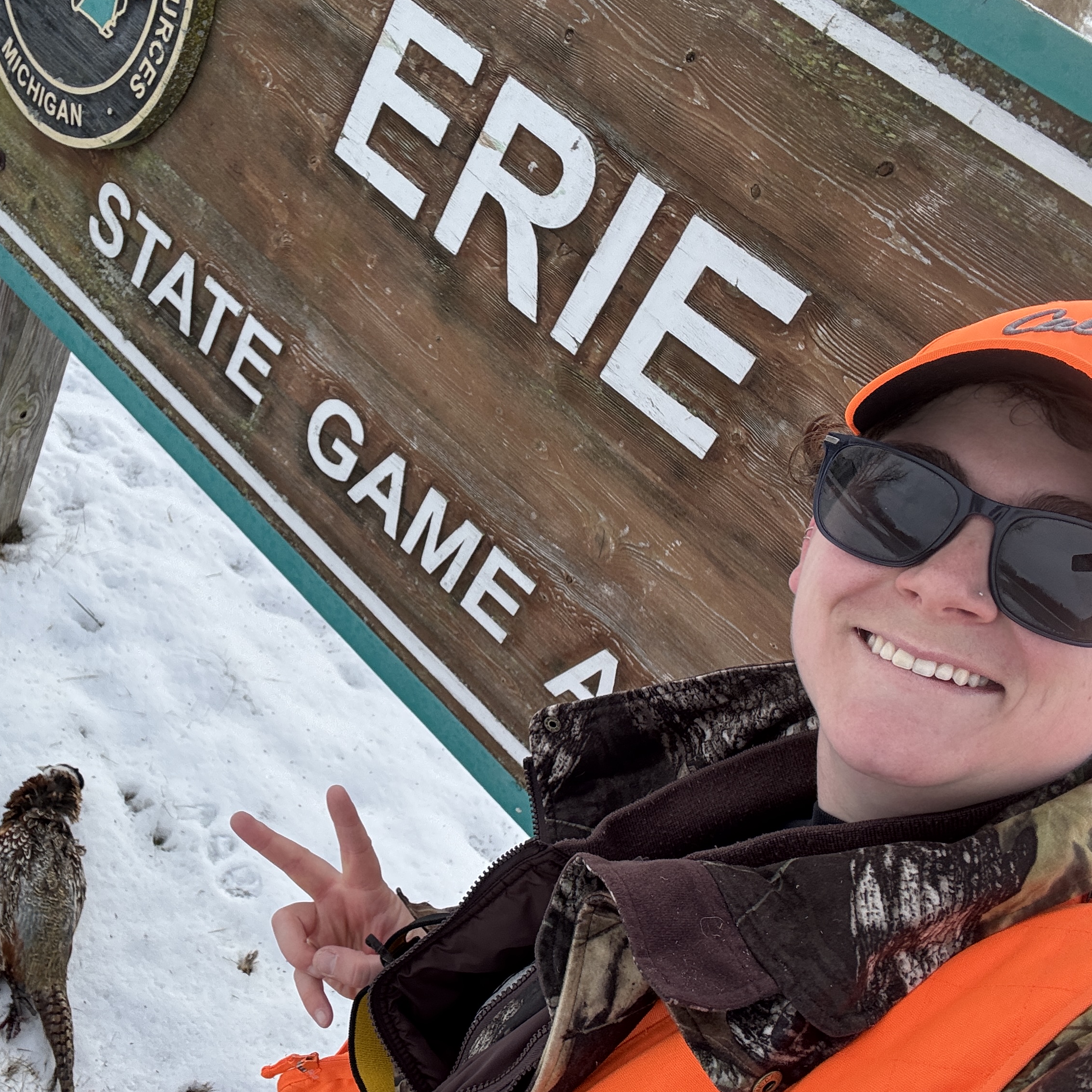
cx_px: 405
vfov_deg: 46.0
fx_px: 1285
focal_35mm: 36
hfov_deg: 45.6
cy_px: 546
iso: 25
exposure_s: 1/569
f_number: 1.9
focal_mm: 2.69
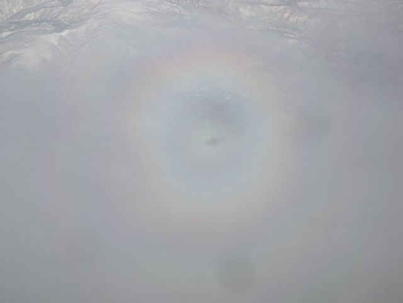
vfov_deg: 21.9
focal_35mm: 67
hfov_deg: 29.0
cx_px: 202
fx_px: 780
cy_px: 152
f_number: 10
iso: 100
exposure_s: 1/123
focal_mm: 14.2
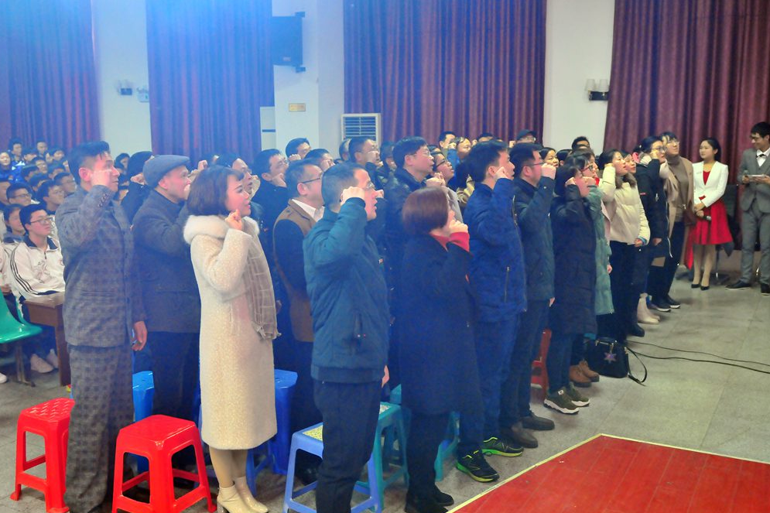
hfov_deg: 51.9
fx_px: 791
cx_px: 378
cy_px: 262
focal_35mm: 37
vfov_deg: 35.9
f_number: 2.8
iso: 1600
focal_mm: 24
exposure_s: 1/100
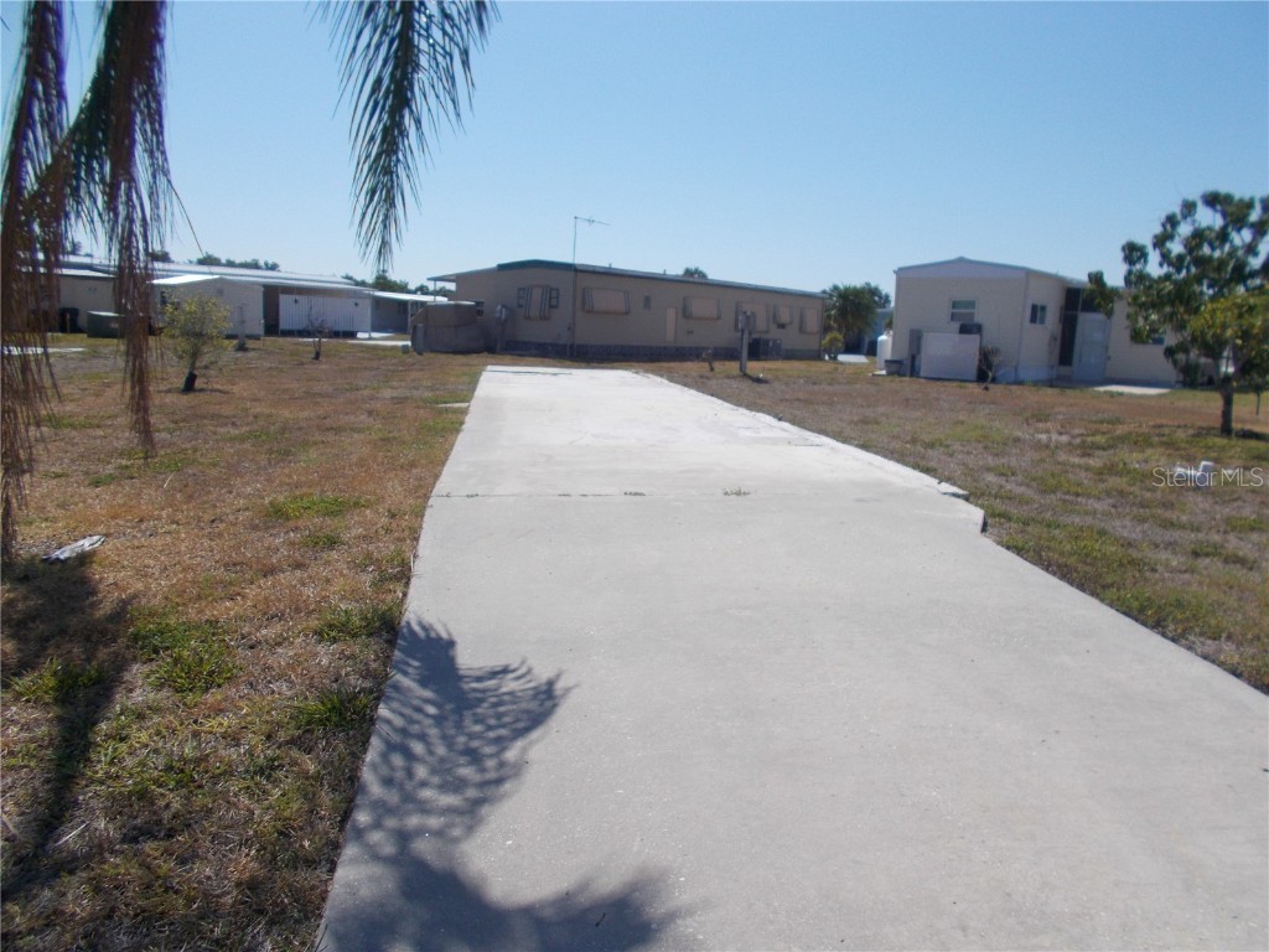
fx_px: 953
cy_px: 476
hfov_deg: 67.3
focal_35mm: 26
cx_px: 634
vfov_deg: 53.1
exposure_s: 1/250
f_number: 8
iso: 80
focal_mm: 4.6
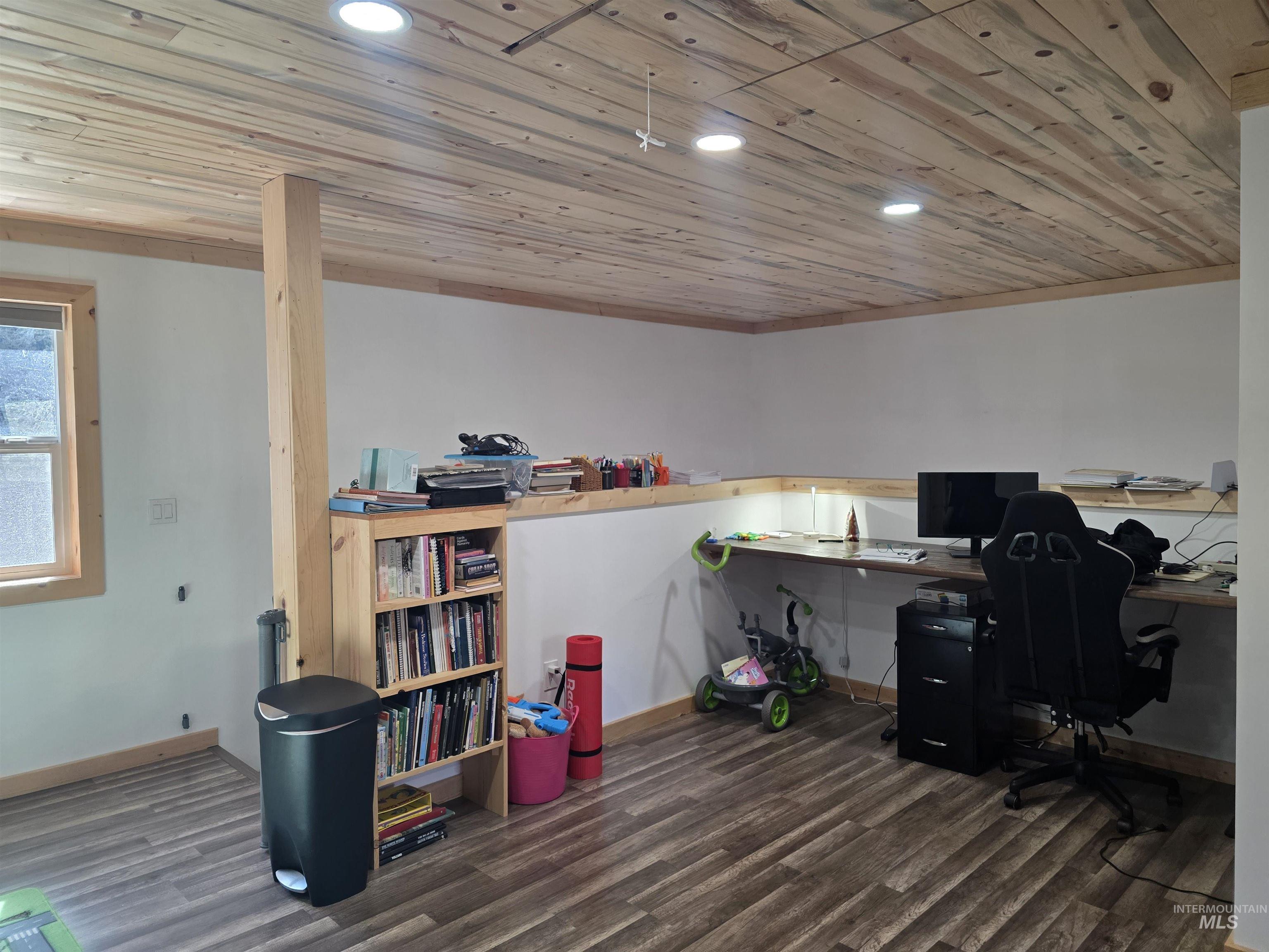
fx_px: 843
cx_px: 634
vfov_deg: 58.9
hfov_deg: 73.9
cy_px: 476
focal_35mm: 23
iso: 160
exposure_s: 1/120
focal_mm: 6.3
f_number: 1.7
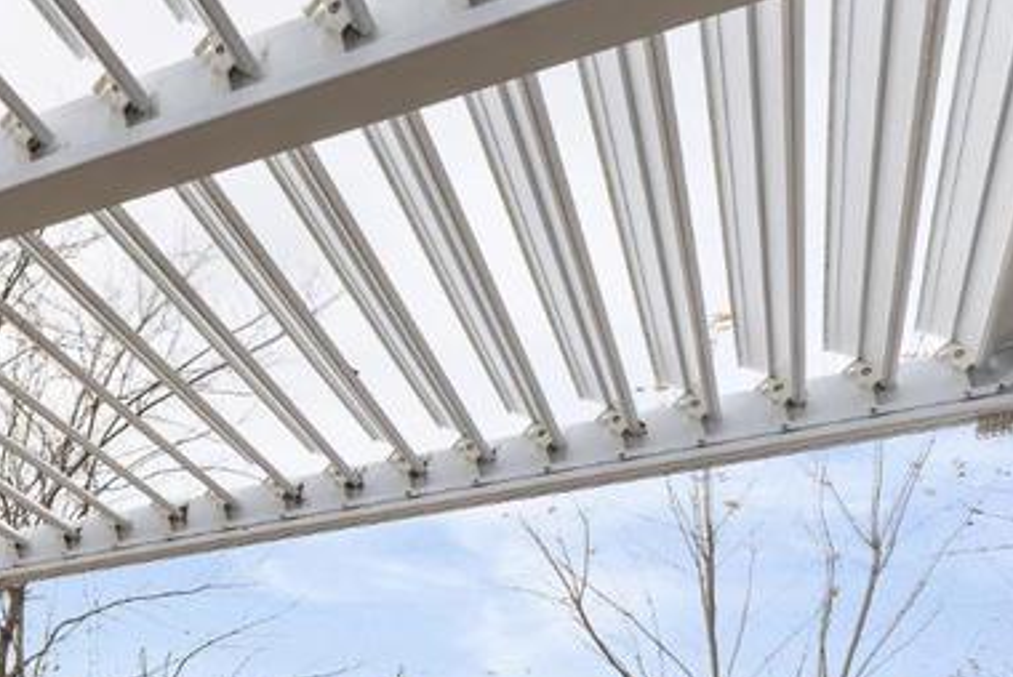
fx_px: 1492
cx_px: -642
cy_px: 930
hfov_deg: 24.7
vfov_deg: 22.3
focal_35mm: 53
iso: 320
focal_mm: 14
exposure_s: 1/30
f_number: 9
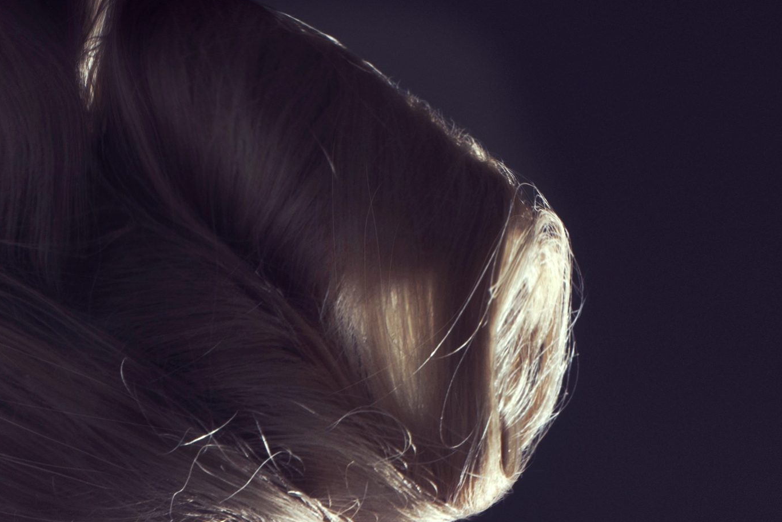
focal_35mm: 269
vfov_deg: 4.9
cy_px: 1382
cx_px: 112
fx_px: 5845
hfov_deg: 7.6
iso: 100
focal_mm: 50
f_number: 16
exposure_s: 1/13
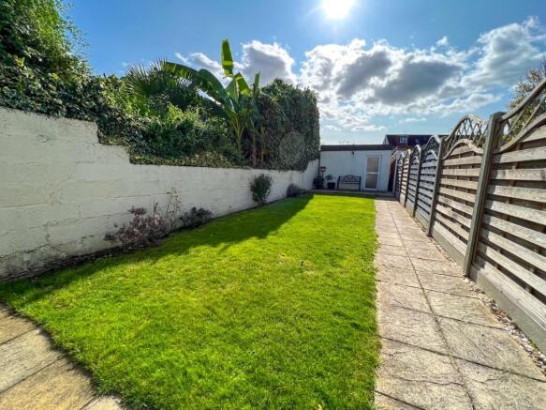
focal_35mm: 13
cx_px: 273
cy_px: 205
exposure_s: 1/2200
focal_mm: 1.57
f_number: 1.8
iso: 32
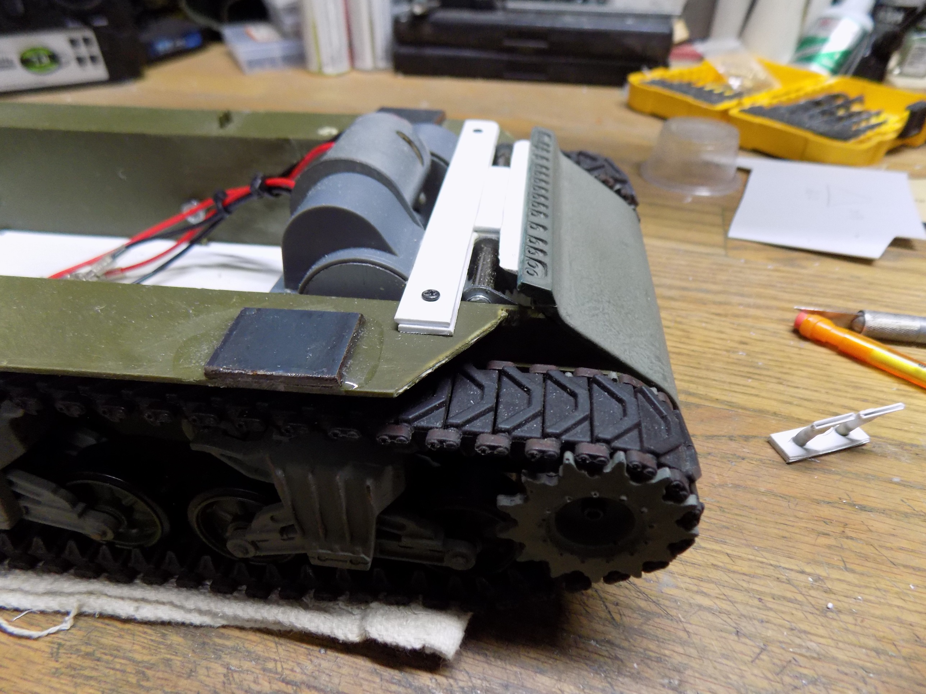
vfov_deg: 58.9
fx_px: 615
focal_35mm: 23
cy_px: 347
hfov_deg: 73.9
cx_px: 463
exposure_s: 1/30
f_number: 3.1
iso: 280
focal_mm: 4
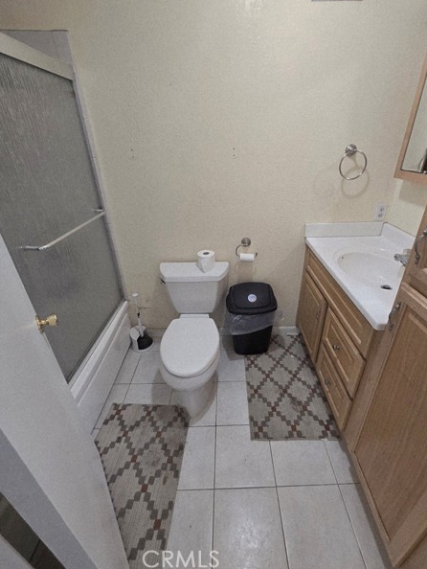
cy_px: 266
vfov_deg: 101.9
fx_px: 230
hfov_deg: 85.6
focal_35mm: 14
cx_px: 228
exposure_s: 1/60.2
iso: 250
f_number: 2.2
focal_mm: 2.2
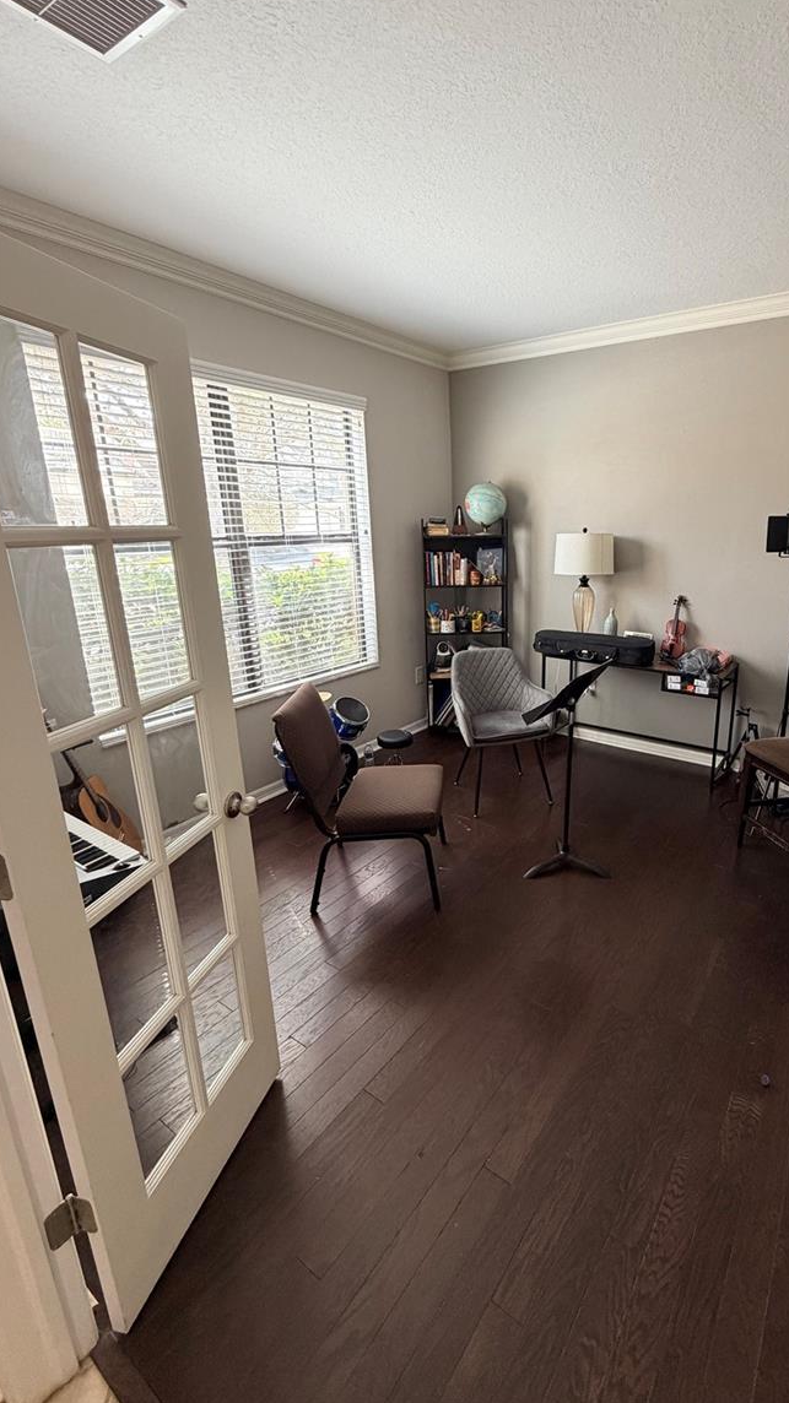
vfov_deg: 99.3
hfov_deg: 65.8
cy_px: 679
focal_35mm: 16
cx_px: 504
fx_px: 595
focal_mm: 2.22
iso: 250
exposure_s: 1/60
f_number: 2.2
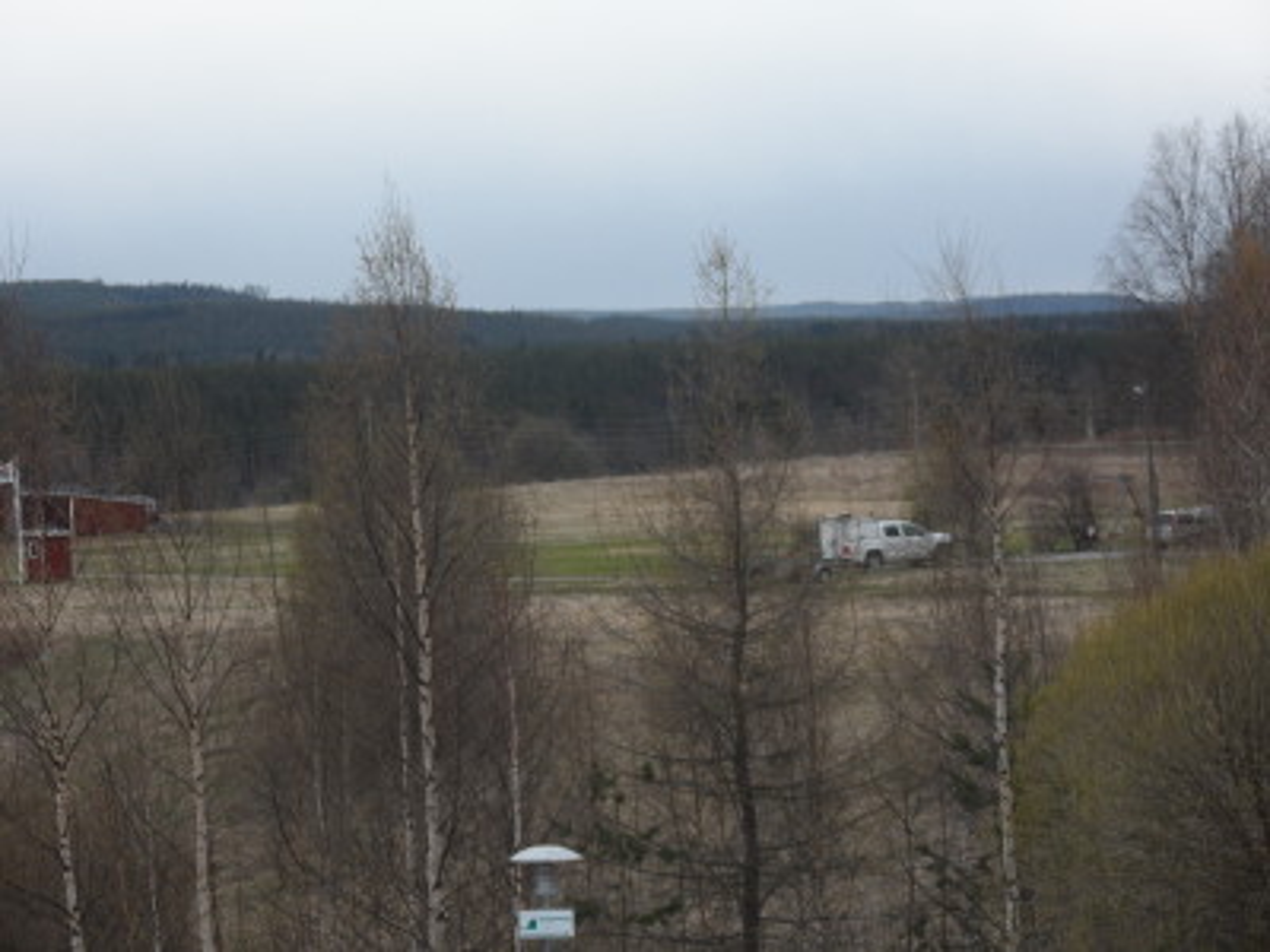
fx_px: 4916
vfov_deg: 11.1
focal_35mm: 134
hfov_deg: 14.7
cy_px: 476
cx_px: 635
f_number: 5.2
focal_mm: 24.6
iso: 80
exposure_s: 1/125
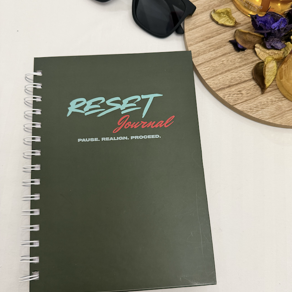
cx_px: 149
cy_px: 152
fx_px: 277
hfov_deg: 55.6
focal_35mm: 29
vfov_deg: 55.6
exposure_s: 1/50
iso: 250
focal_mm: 6.76
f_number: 1.78
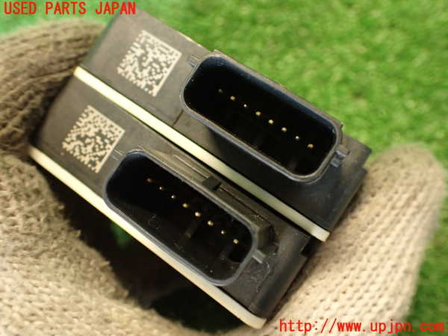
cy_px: 168
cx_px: 224
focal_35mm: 32
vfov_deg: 44.2
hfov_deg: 56.8
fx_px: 414
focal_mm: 5.79
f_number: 2.4
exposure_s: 1/30
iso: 500
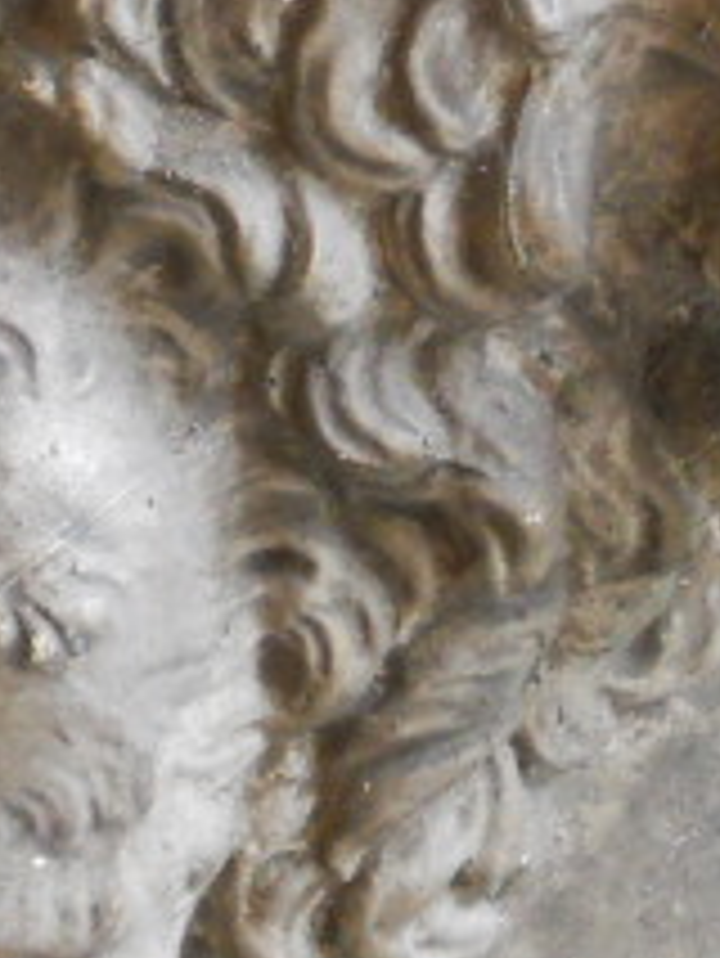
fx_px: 4267
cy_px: 490
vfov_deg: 12.8
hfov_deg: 9.4
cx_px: -342
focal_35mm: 154
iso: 320
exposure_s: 1/30
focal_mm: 5.8
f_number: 3.5
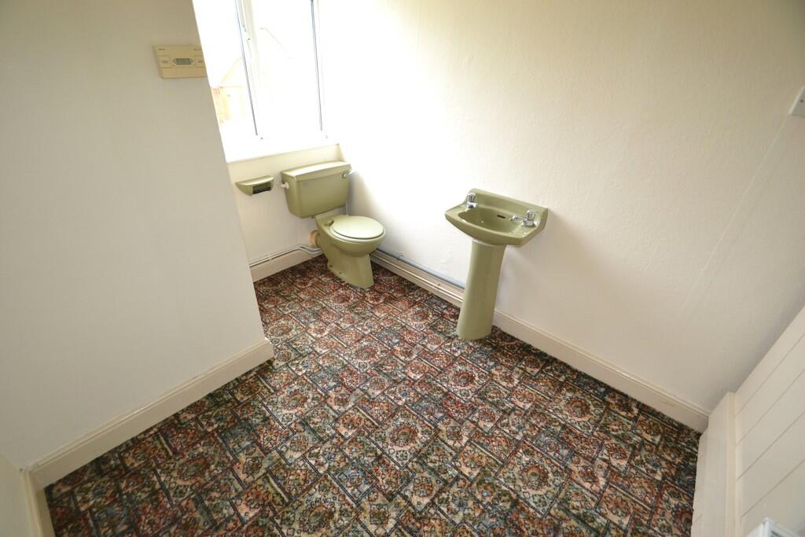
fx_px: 335
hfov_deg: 100.4
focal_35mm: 15
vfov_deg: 77.3
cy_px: 268
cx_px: 402
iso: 640
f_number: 3.5
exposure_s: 1/60
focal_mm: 10
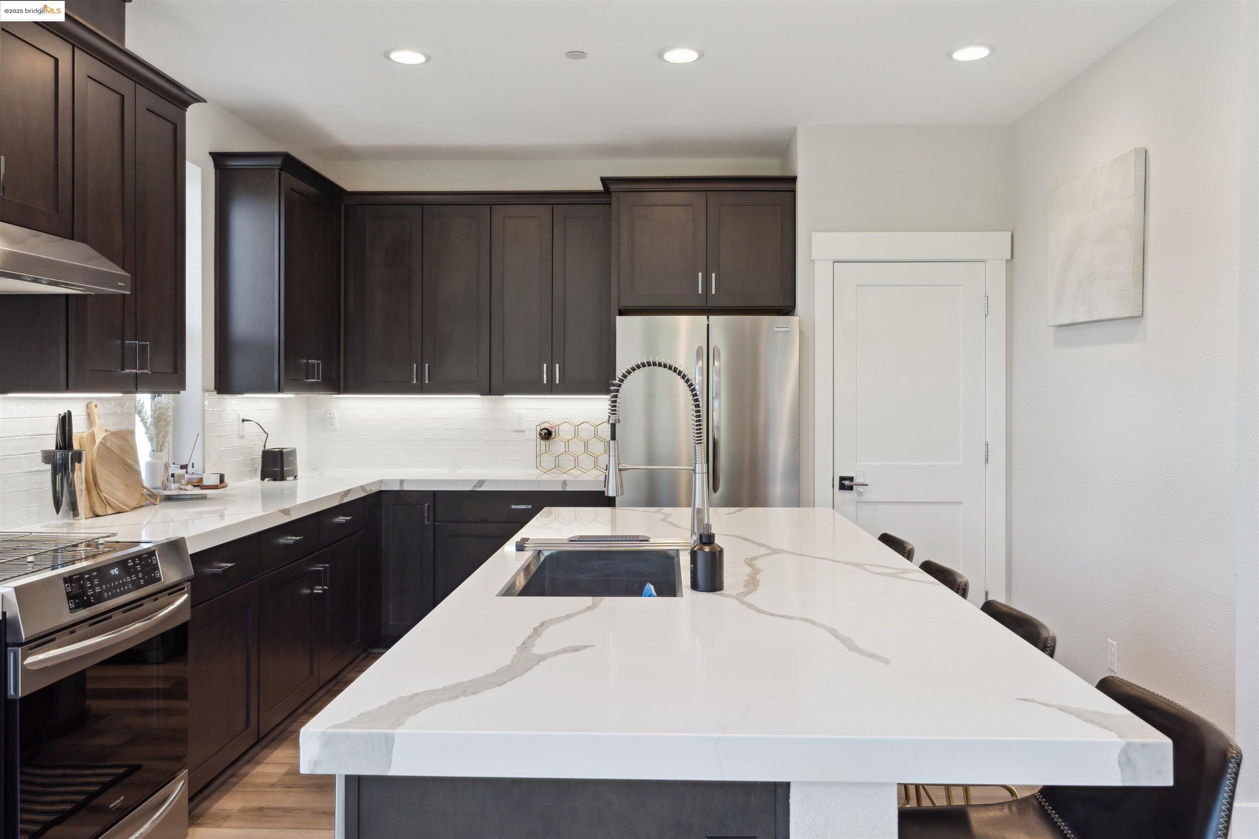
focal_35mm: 26
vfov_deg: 49.6
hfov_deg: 69.4
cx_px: 630
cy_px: 420
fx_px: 909
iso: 400
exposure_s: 1/80
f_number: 6.3
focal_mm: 26
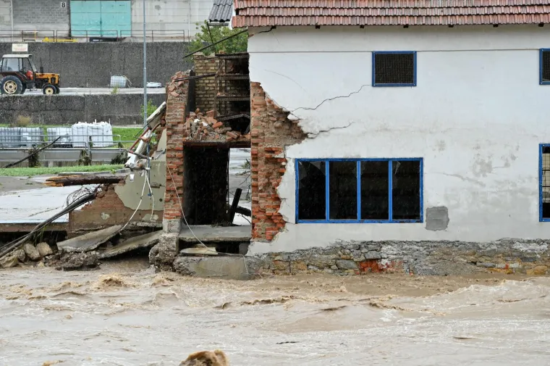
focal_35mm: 155
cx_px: 275
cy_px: 183
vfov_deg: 8.8
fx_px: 2365
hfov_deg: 13.3
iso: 1000
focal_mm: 155
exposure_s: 1/250
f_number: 13
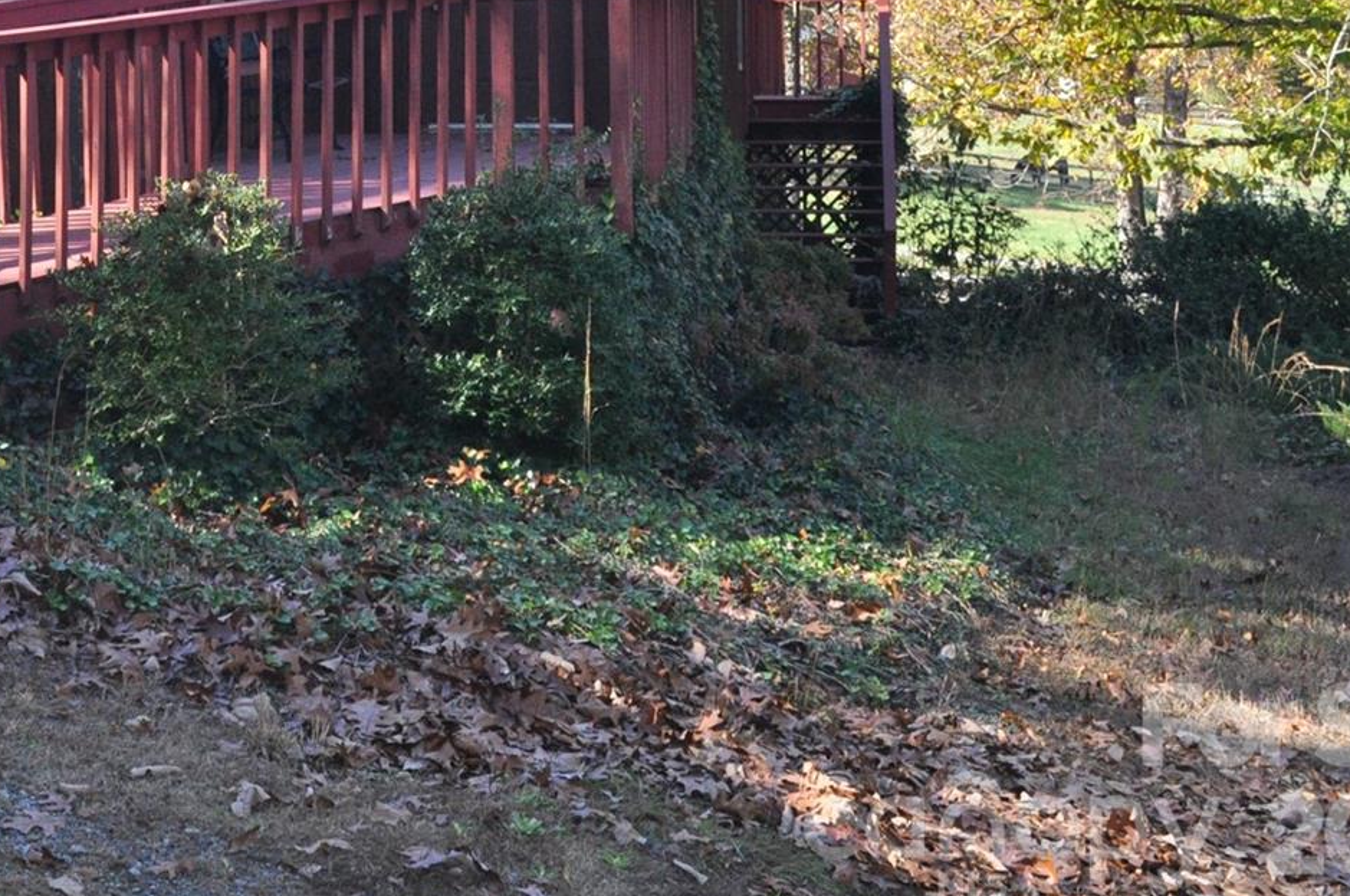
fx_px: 2696
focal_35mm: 72
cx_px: 144
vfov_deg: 18.3
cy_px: -24
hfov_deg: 27.2
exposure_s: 1/200
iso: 800
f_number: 7.1
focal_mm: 22
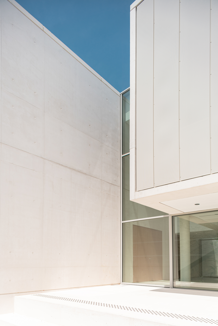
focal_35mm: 25
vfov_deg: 71.5
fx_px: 227
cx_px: 113
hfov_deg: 51.3
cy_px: 157
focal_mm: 24
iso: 100
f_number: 8
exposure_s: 1/320
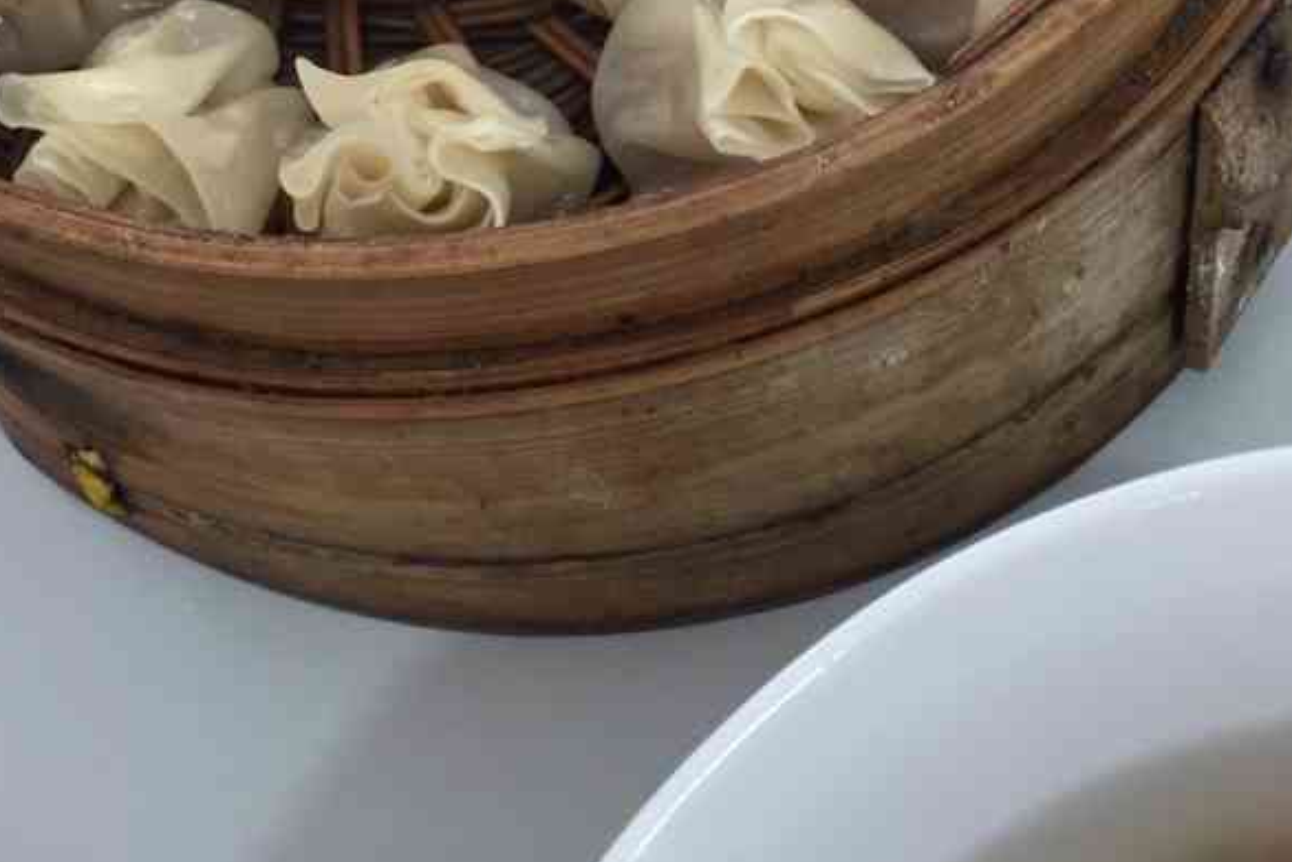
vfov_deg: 26.2
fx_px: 1723
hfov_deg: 41.1
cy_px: -50
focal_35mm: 48
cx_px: 582
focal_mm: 4.15
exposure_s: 1/33
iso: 125
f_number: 2.2
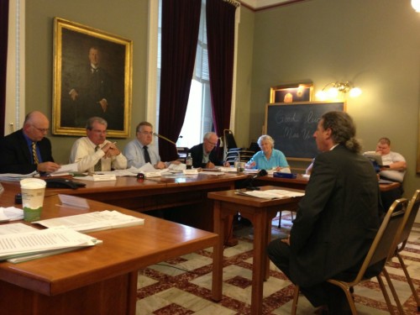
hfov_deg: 55.4
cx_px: 210
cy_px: 158
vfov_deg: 42.9
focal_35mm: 33
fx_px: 400
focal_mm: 4.13
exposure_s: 1/20
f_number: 2.4
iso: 160
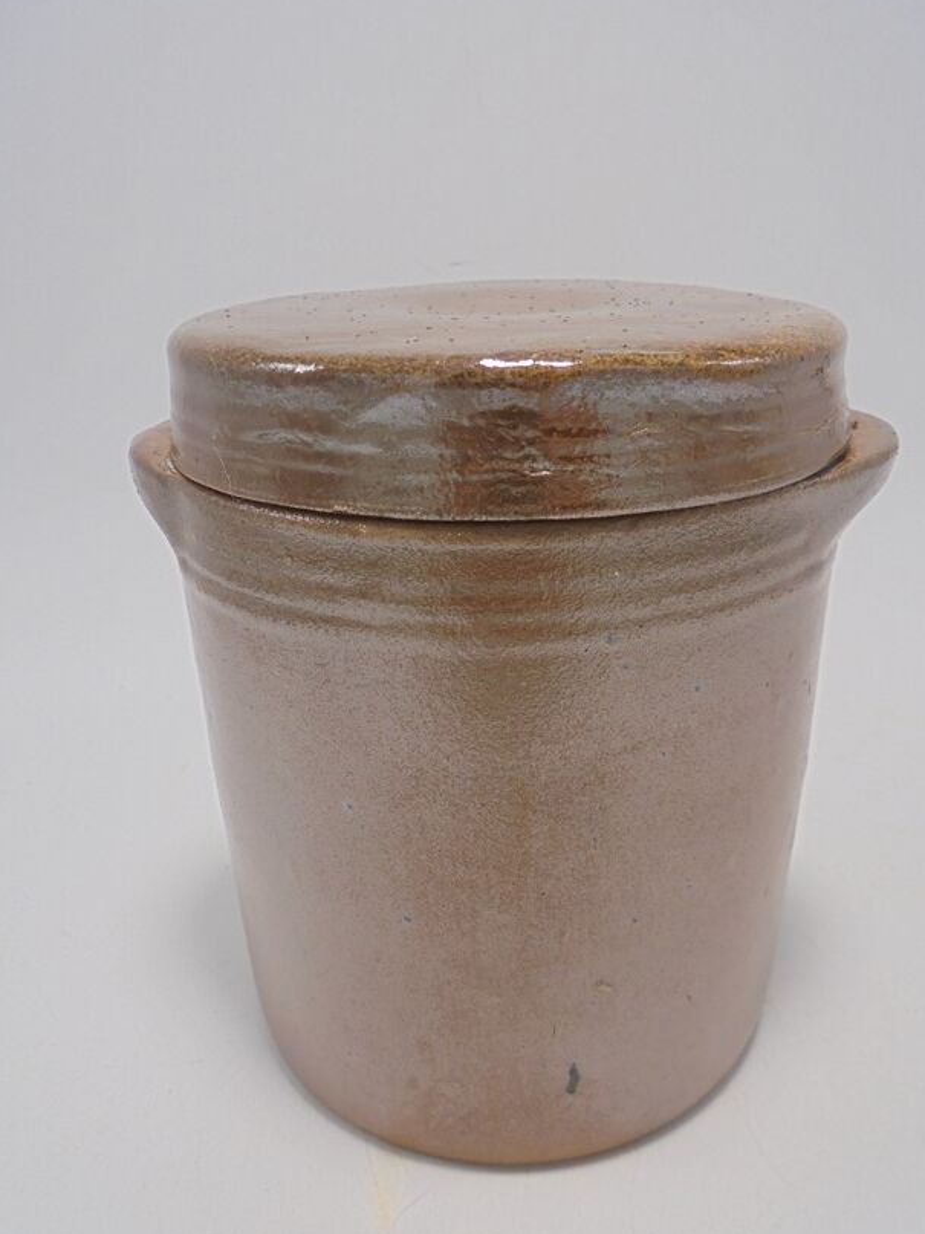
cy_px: 645
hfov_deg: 48.2
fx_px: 1034
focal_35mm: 29
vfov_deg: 61.6
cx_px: 502
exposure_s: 1/80
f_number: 3.5
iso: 100
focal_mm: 4.6
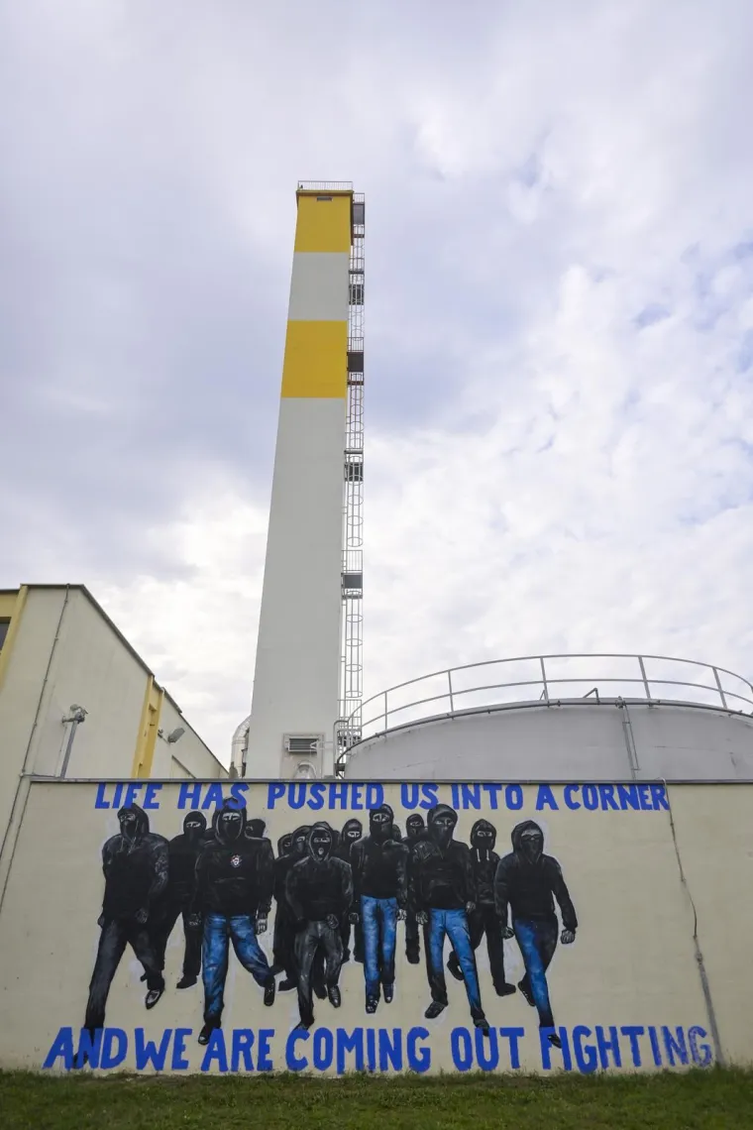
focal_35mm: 20
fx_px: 627
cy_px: 565
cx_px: 376
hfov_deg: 61.9
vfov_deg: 84.0
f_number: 4
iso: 160
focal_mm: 20
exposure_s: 1/1000
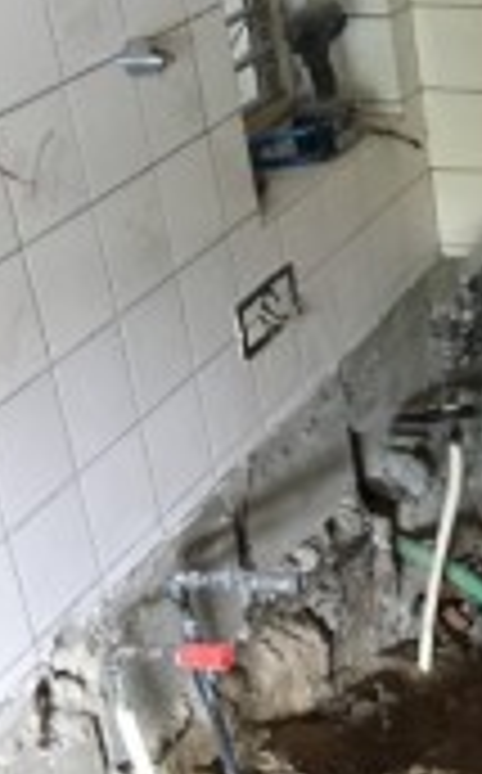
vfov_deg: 26.8
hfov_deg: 15.7
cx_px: 698
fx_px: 1624
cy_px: 475
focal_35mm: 77
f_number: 2.2
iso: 250
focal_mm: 4.15
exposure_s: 1/30
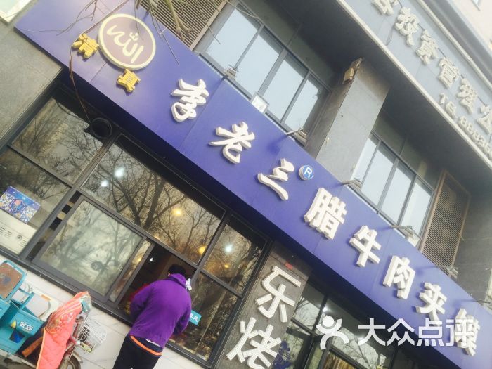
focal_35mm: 29
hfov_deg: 61.7
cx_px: 246
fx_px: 412
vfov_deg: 48.2
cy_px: 184
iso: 32
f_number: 2.2
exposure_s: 1/199
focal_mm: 4.15
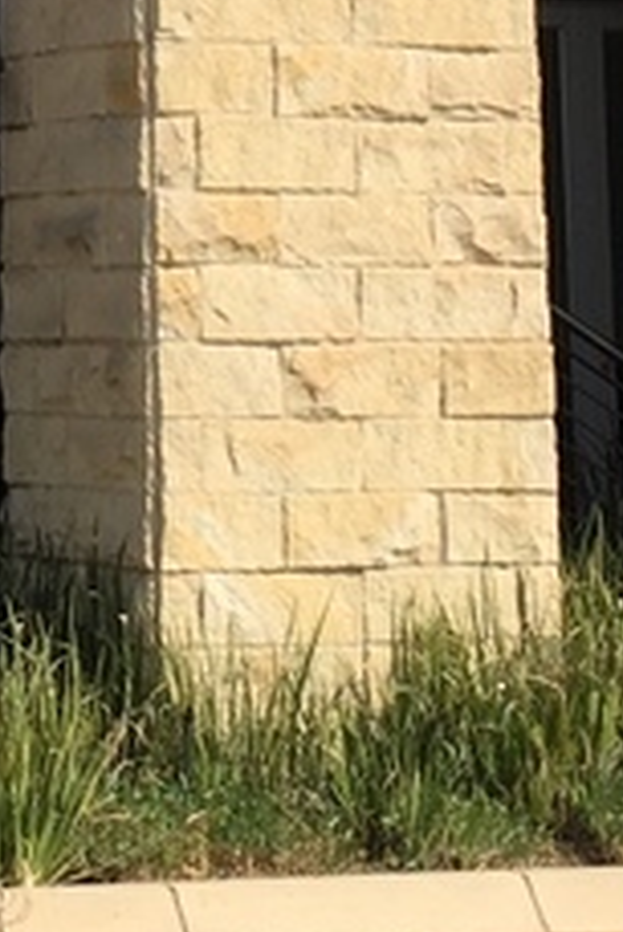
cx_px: -261
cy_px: -407
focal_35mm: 158
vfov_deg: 12.4
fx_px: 4095
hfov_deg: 8.5
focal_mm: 4.15
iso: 32
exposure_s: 1/1721
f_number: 2.2
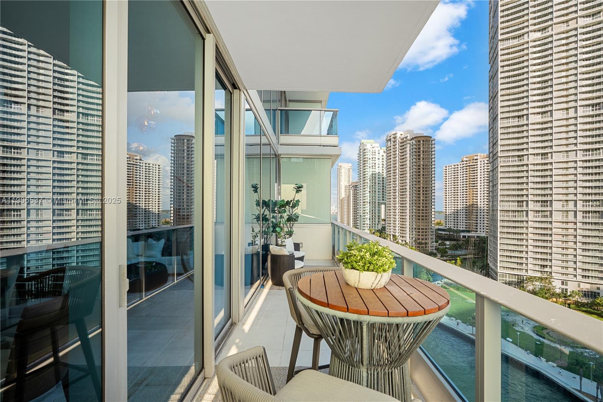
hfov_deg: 96.7
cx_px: 302
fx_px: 268
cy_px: 201
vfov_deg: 73.7
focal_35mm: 16
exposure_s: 1/10
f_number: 9
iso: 50
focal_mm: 16
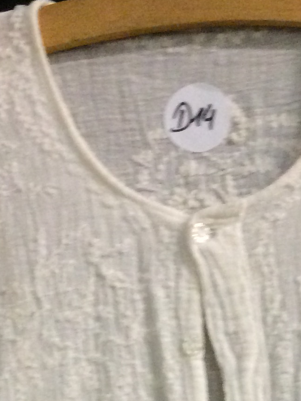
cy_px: 657
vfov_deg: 15.9
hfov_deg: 13.4
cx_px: 238
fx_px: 1276
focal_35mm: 110
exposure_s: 1/33
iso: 320
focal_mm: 4.15
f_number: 2.2
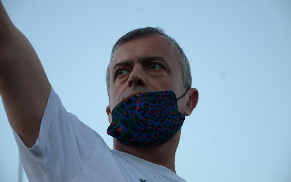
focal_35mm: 141
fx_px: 1118
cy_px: 91
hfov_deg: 14.8
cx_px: 145
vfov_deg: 9.3
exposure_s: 1/125
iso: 400
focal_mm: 92
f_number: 5.6
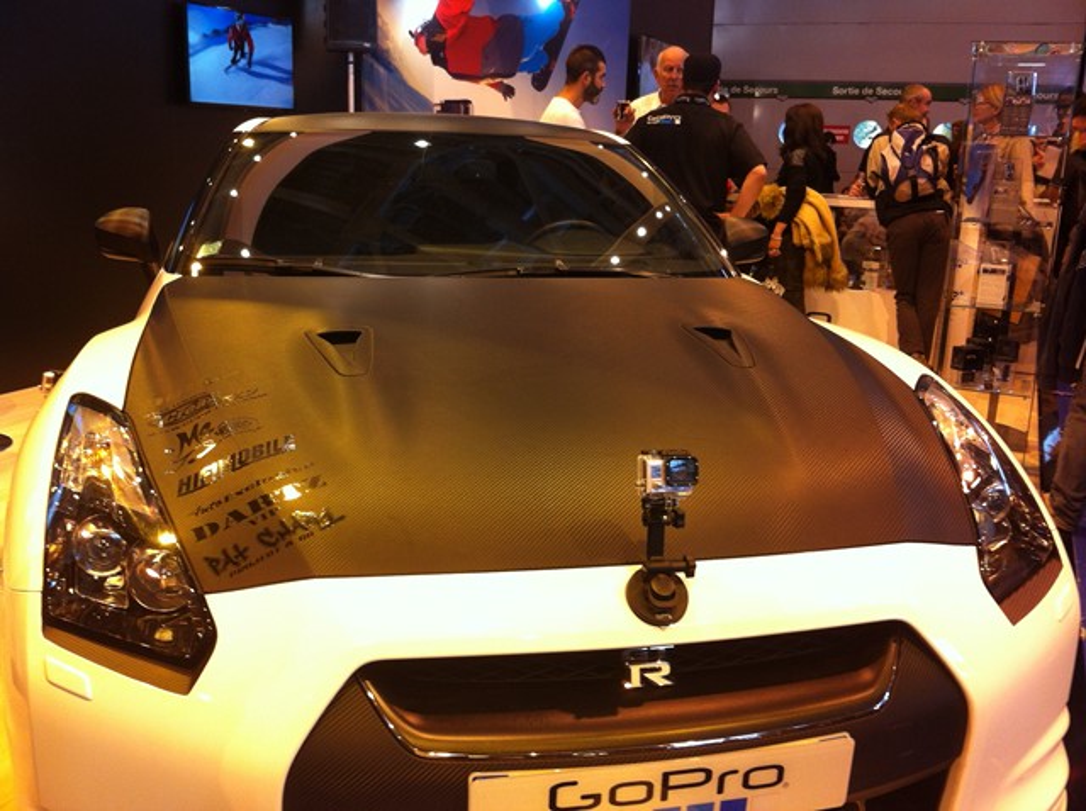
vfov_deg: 40.6
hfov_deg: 52.7
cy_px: 406
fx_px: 1096
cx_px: 543
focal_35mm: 35
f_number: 2.8
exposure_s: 1/15
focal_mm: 3.85
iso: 100
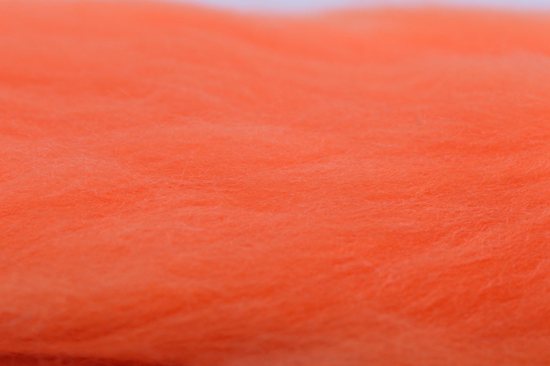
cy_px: 183
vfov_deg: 10.1
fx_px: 2061
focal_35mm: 135
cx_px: 275
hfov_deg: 15.2
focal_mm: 90
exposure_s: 1/160
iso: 100
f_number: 16
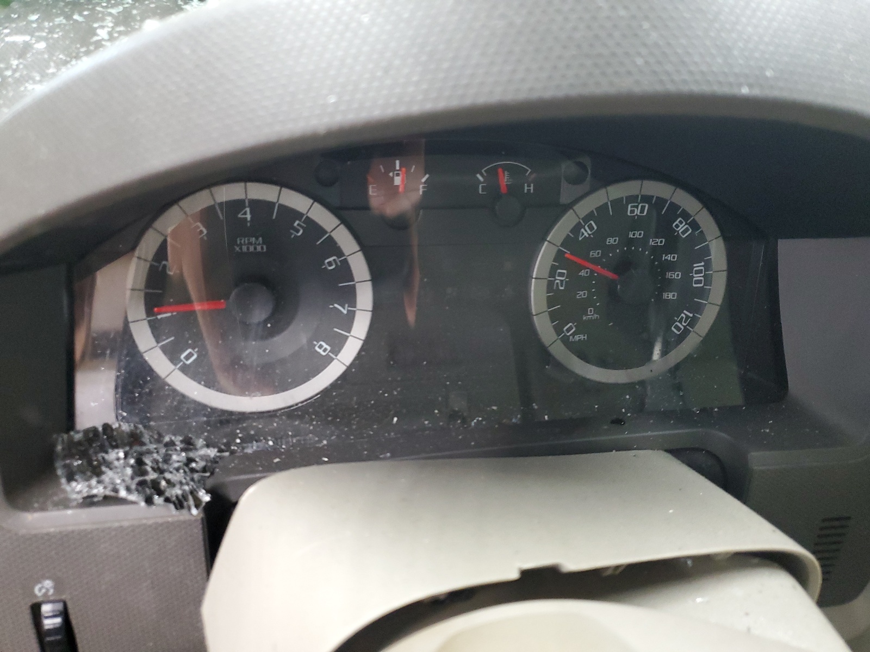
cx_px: 435
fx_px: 653
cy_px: 326
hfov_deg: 67.3
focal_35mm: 26
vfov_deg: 53.1
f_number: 1.5
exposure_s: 1/30
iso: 305
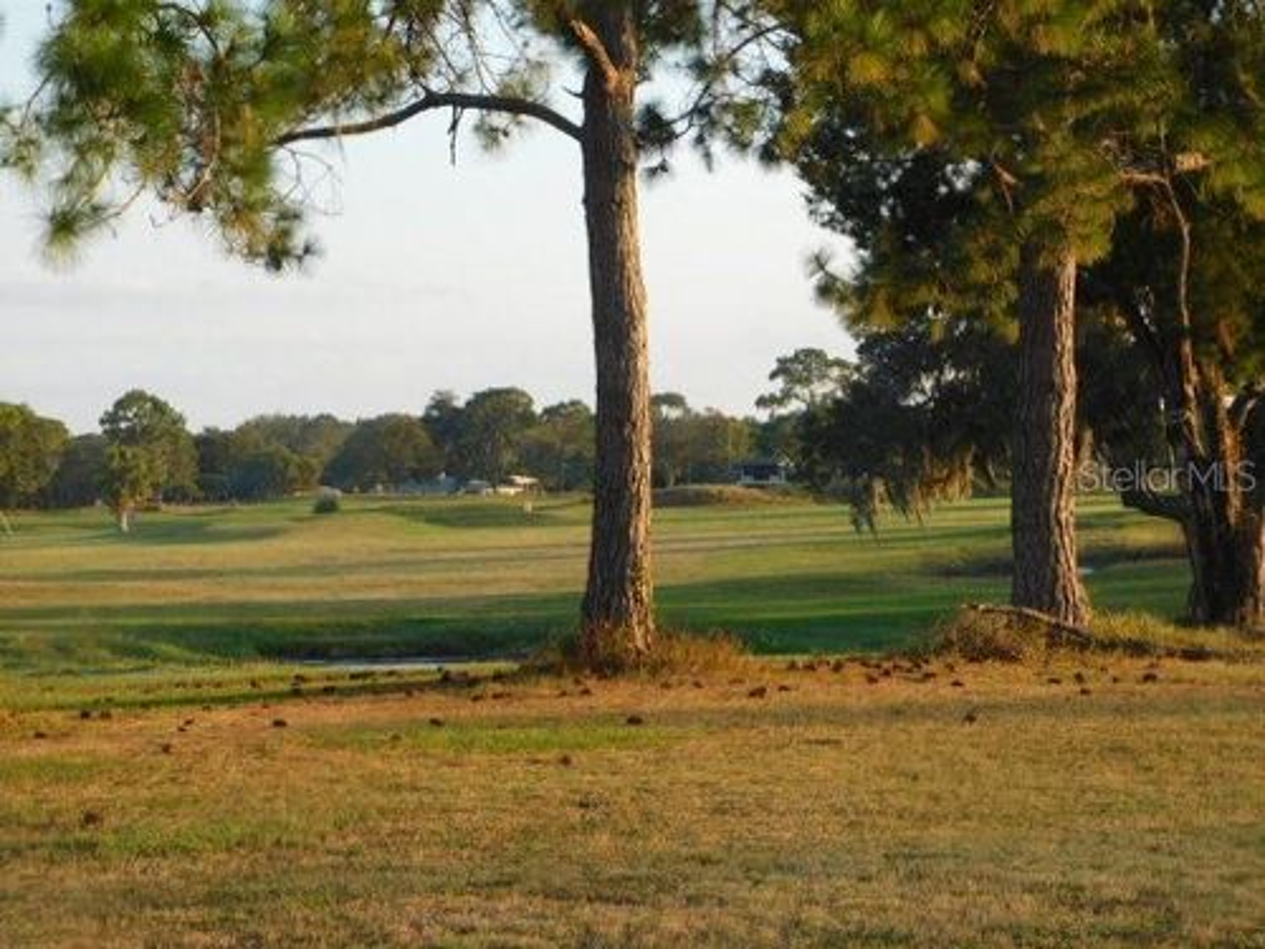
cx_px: 632
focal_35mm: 99
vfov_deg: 14.9
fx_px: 3618
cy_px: 474
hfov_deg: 19.8
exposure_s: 1/160
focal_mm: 17.6
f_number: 4.6
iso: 125
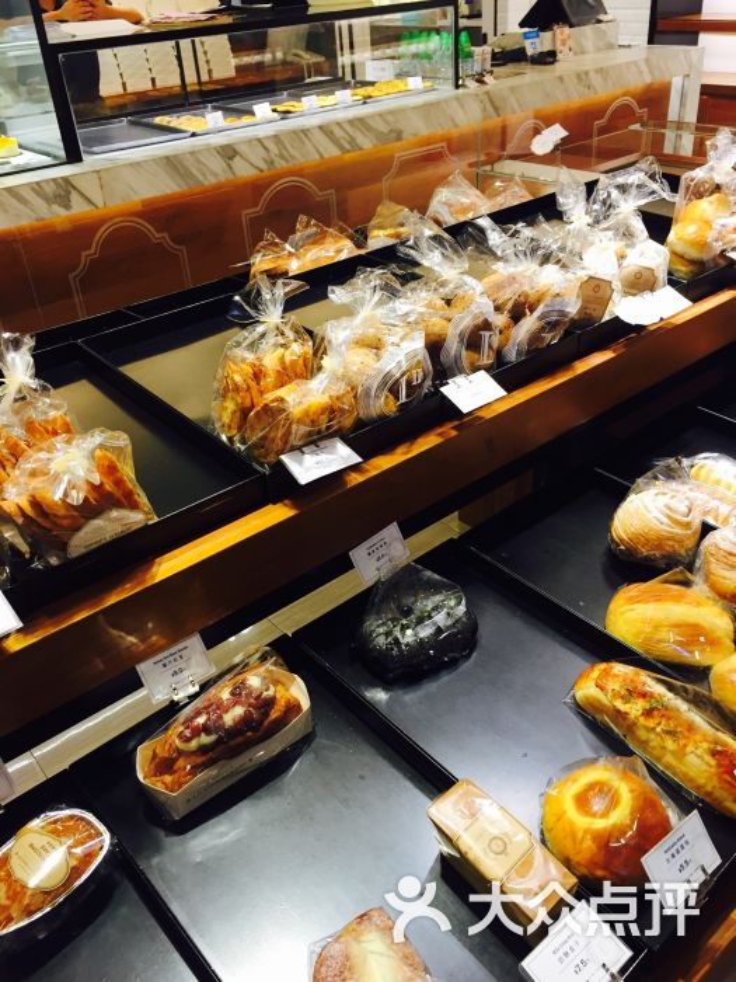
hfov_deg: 48.2
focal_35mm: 29
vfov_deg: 61.7
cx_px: 368
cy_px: 491
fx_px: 822
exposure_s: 1/33
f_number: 2.2
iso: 50
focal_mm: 4.15
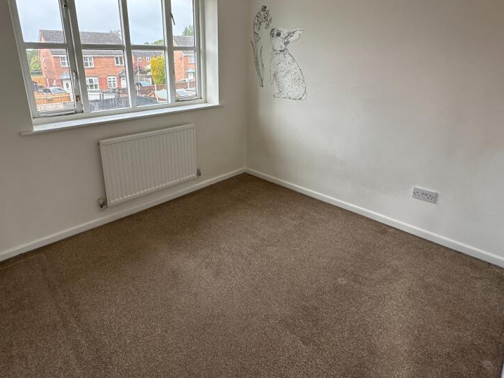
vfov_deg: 65.3
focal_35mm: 20
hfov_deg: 81.1
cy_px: 149
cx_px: 211
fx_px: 291
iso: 40
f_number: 2.2
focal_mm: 2.22
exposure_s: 1/99
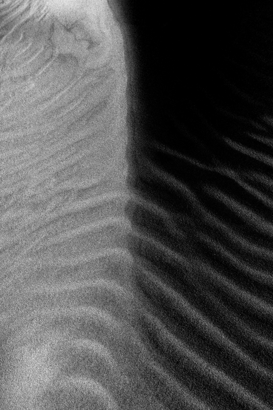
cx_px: 136
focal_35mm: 70
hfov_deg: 19.5
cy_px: 205
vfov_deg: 28.8
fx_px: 796
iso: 200
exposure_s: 1/160
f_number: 11
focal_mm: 70
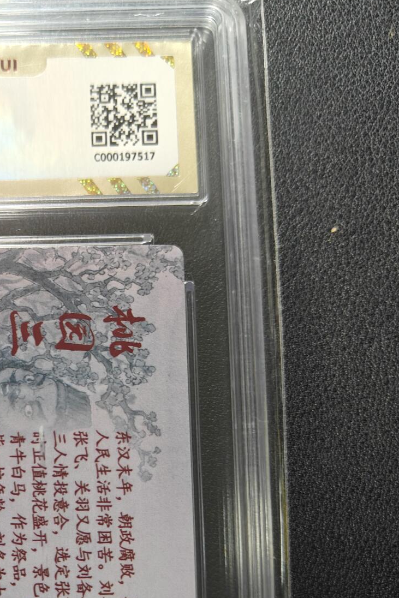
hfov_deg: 31.1
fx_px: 681
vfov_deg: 46.3
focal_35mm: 41
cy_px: 422
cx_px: 39
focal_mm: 5.59
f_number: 1.8
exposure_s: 1/50
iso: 200
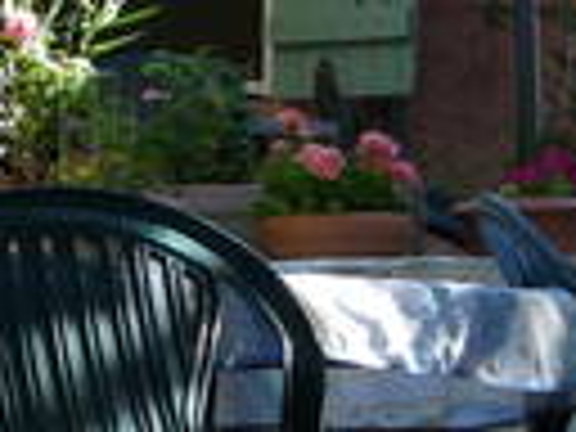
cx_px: -531
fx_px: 7272
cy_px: 36
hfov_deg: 4.5
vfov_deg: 3.4
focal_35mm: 437
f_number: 4
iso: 100
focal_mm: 11.7
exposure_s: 1/200
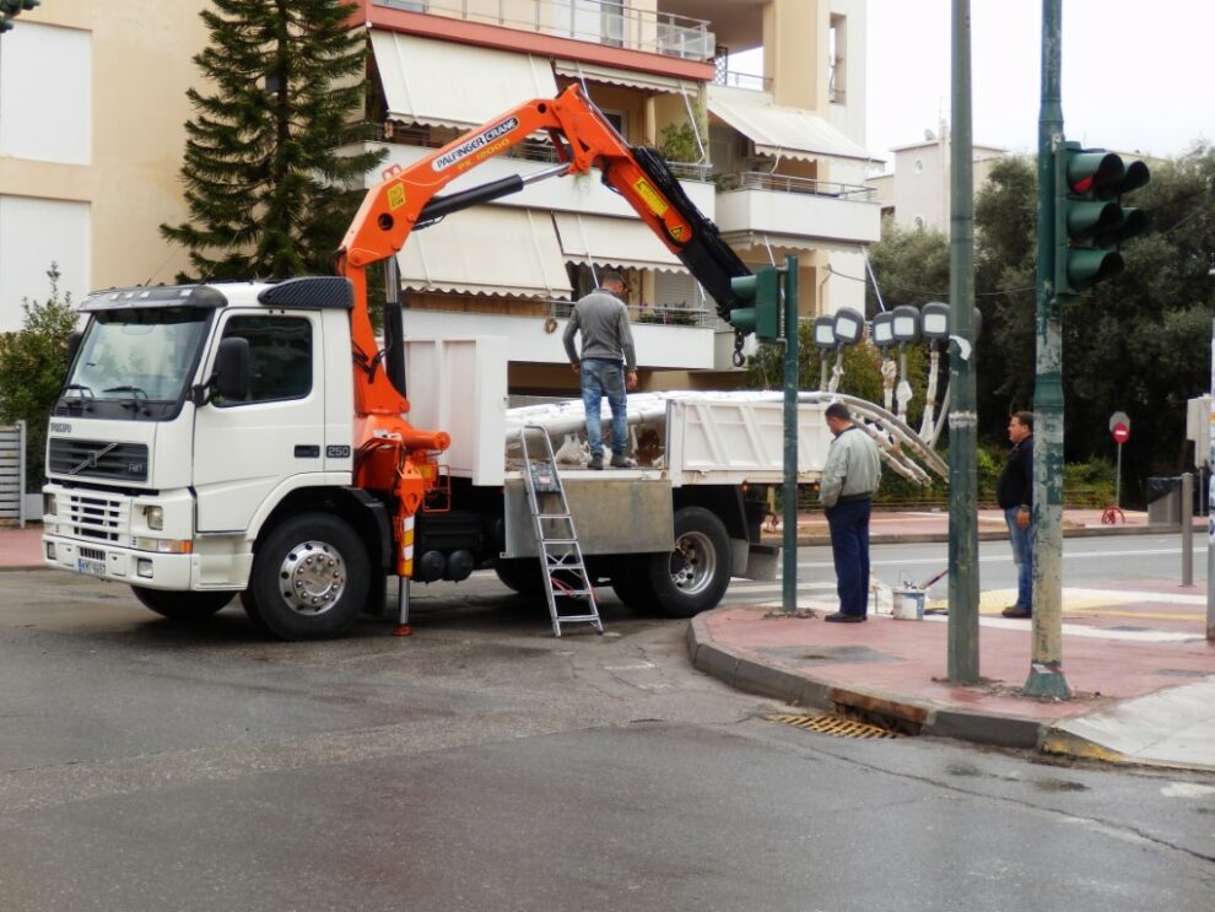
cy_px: 456
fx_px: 1720
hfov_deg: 38.9
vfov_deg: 29.7
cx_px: 608
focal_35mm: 49
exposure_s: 1/320
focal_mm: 8.9
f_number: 4
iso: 80
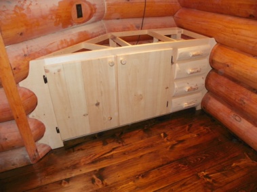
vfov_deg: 53.0
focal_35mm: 26
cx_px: 128
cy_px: 96
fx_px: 193
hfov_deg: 67.3
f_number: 2.8
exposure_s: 1/30
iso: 200
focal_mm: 4.6
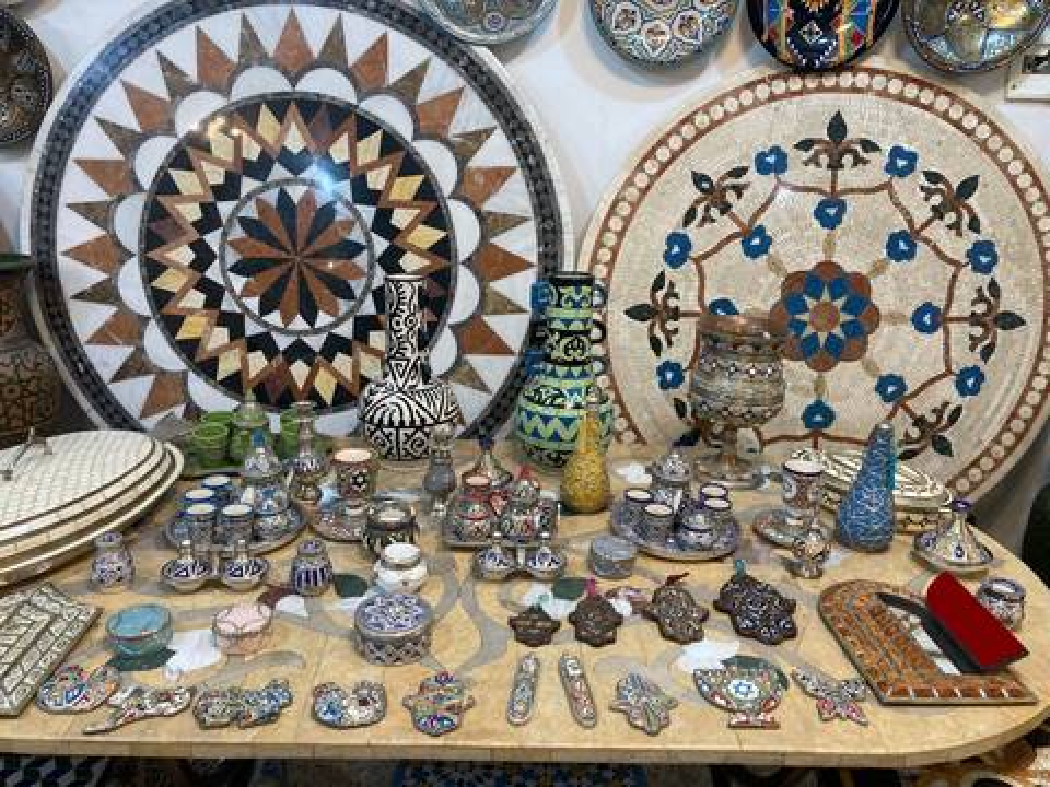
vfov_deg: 49.7
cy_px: 394
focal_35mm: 28
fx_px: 849
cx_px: 525
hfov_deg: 63.4
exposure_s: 1/50
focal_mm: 3.99
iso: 64
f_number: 1.8
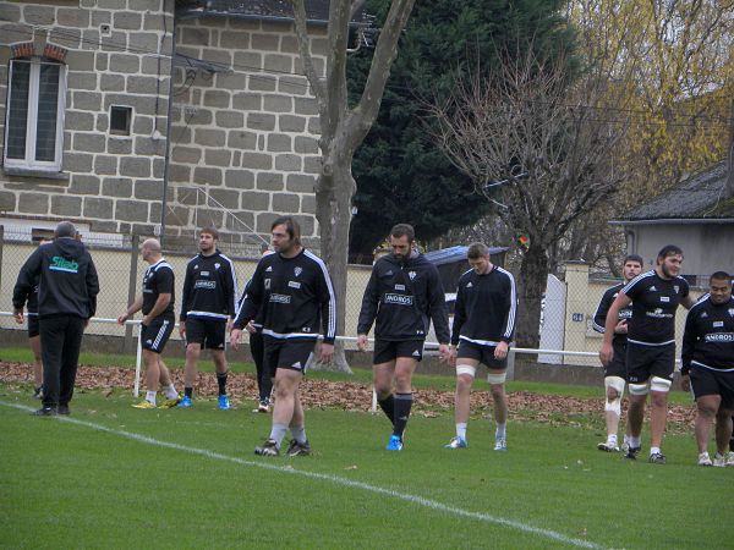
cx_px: 367
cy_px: 275
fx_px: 6170
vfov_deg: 5.1
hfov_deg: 6.8
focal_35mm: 291
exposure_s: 1/70.2
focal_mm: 51.8
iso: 178
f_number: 4.5
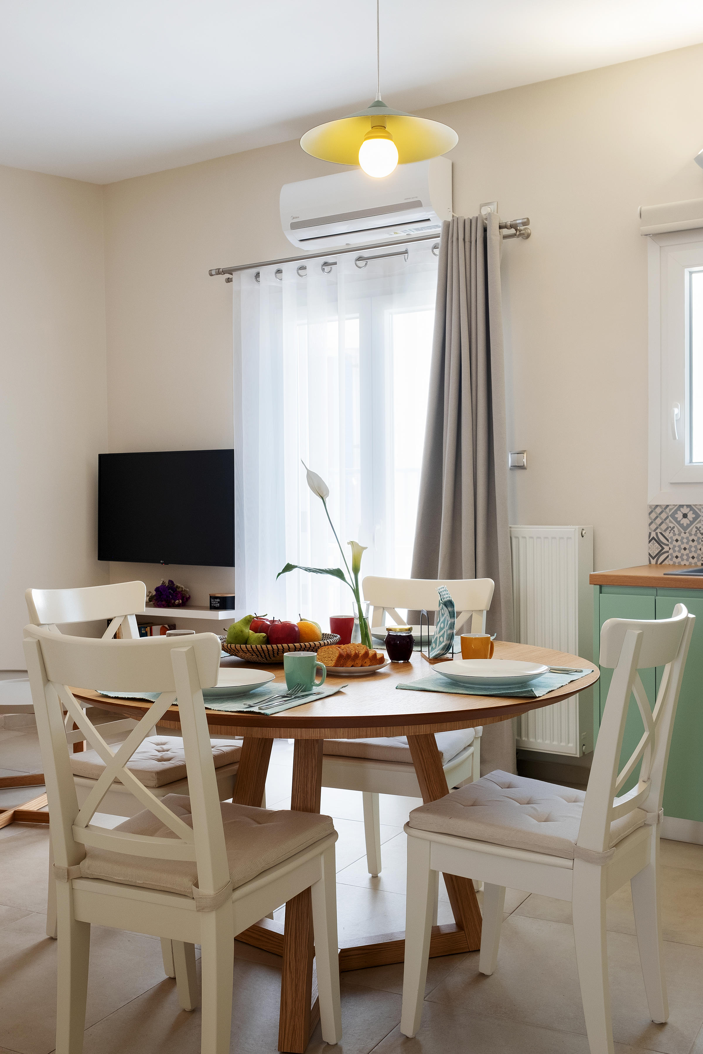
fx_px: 1025
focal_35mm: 35
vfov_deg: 54.4
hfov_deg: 37.9
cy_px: 527
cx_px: 352
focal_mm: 23
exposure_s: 1/15
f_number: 7.1
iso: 400
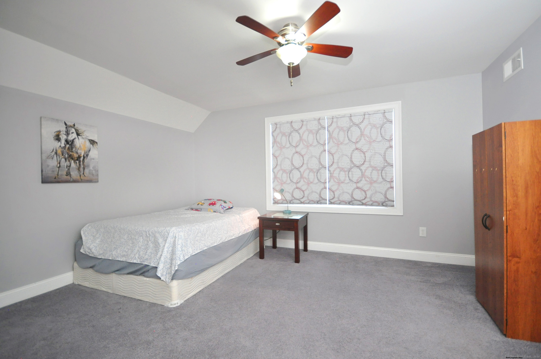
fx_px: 225
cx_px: 270
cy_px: 180
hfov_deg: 100.5
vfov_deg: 77.2
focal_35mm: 15
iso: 1000
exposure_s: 1/125
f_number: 4
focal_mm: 10
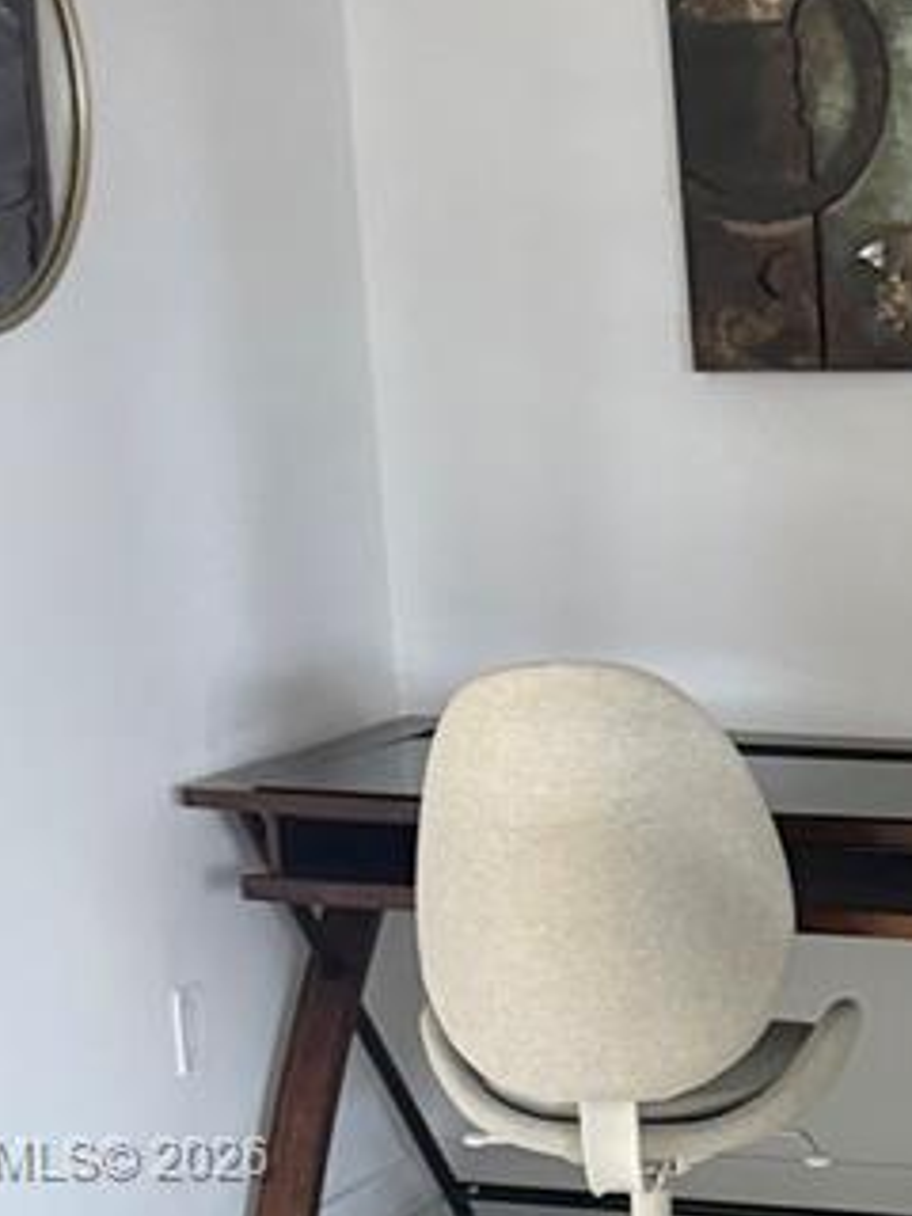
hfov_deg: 15.4
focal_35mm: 90
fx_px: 3162
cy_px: 1163
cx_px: 1277
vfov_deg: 21.2
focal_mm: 6.76
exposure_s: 1/60
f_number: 1.78
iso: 400
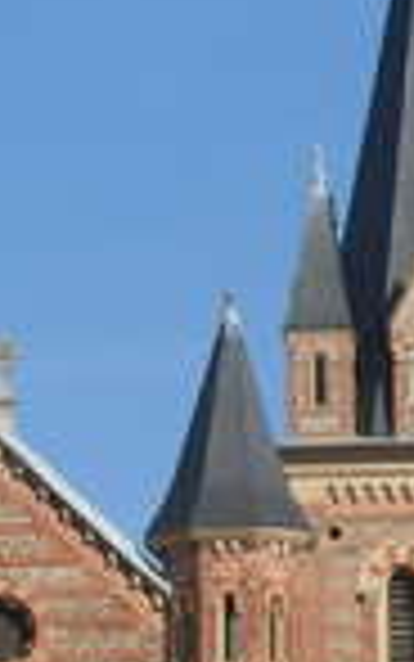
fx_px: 8134
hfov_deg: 2.9
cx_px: 518
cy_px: 833
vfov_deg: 4.6
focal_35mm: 451
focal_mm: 17.2
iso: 79
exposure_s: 1/912
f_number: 4
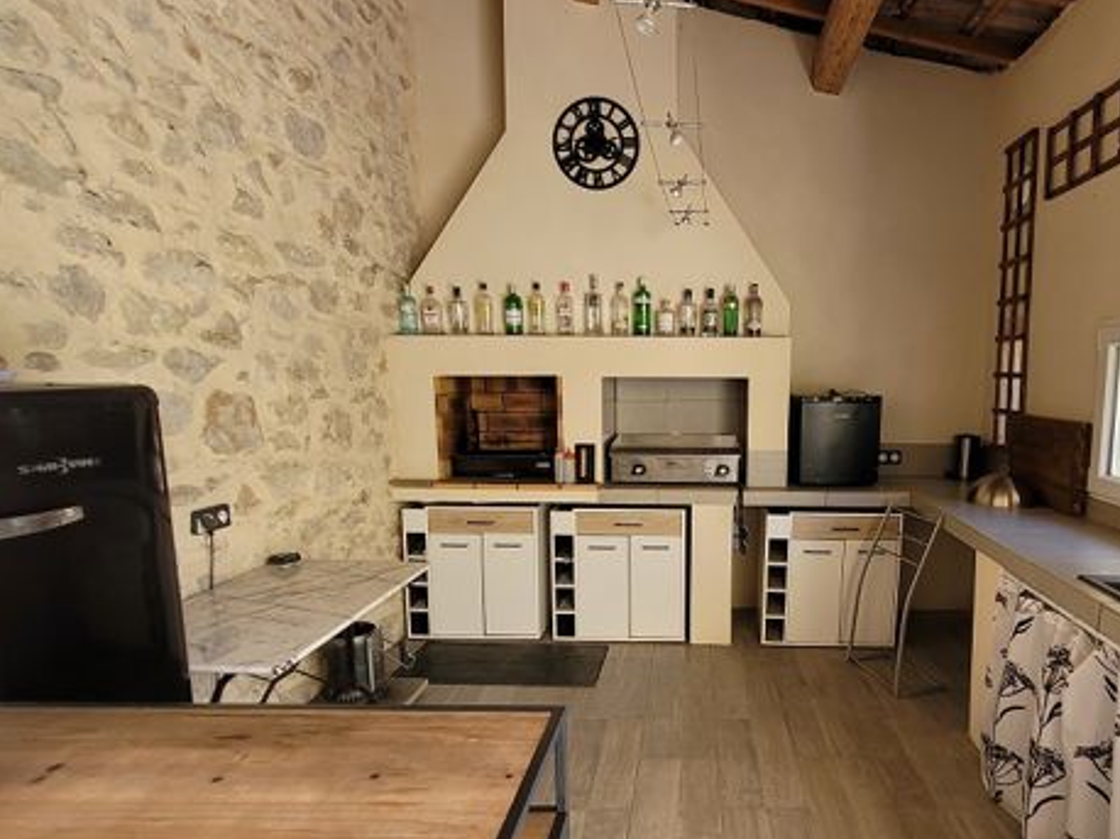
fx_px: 647
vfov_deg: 65.7
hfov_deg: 80.2
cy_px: 467
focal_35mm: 20
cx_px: 703
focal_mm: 1.74
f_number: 2.2
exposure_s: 1/50
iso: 64
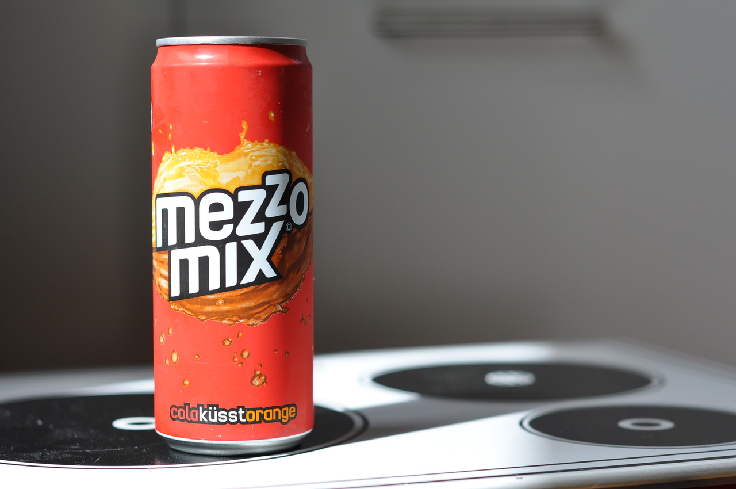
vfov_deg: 18.1
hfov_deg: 27.0
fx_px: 1531
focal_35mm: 75
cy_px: 244
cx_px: 368
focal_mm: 50
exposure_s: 1/400
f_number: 4
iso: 200
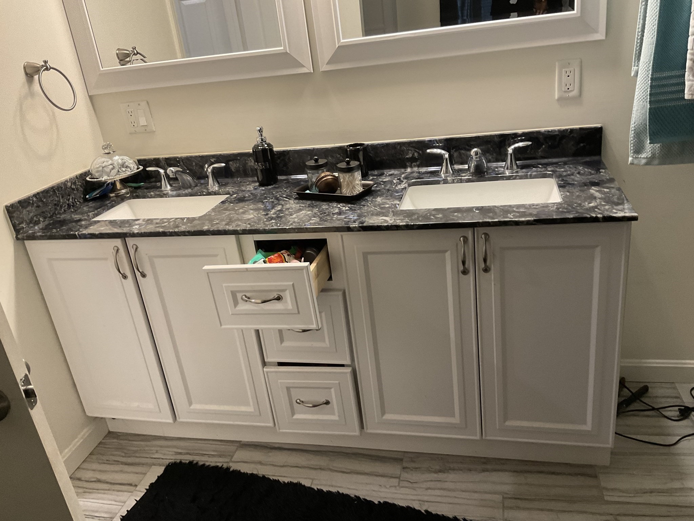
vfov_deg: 48.2
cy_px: 260
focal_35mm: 29
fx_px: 581
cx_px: 347
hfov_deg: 61.7
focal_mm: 3
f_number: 1.8
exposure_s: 1/60
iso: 125
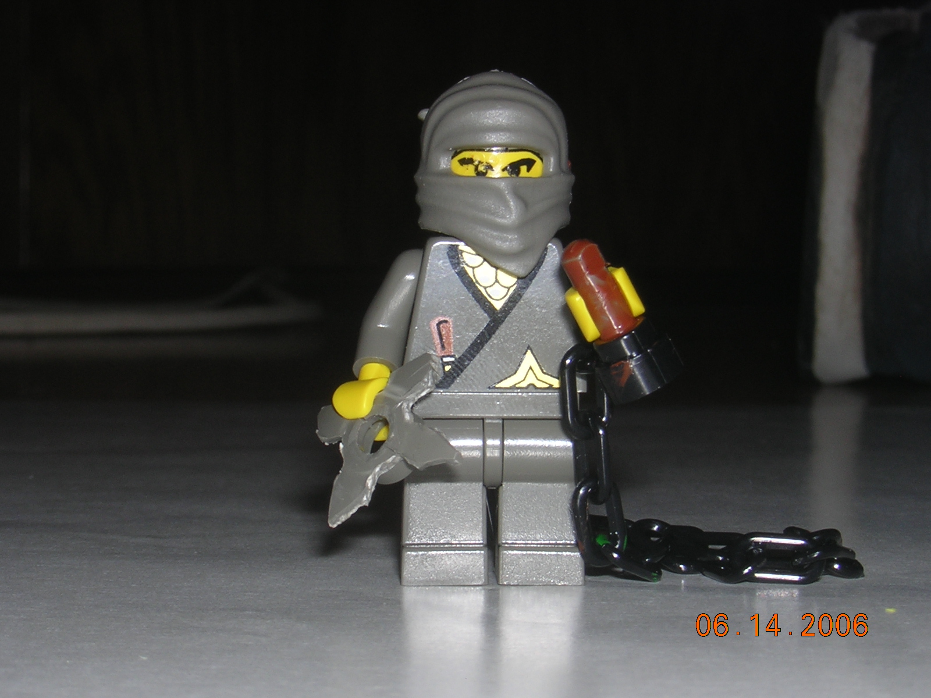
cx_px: 466
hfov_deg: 21.1
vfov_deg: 15.9
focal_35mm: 93
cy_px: 349
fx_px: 2501
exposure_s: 1/60.1
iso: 100
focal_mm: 12.1
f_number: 8.6
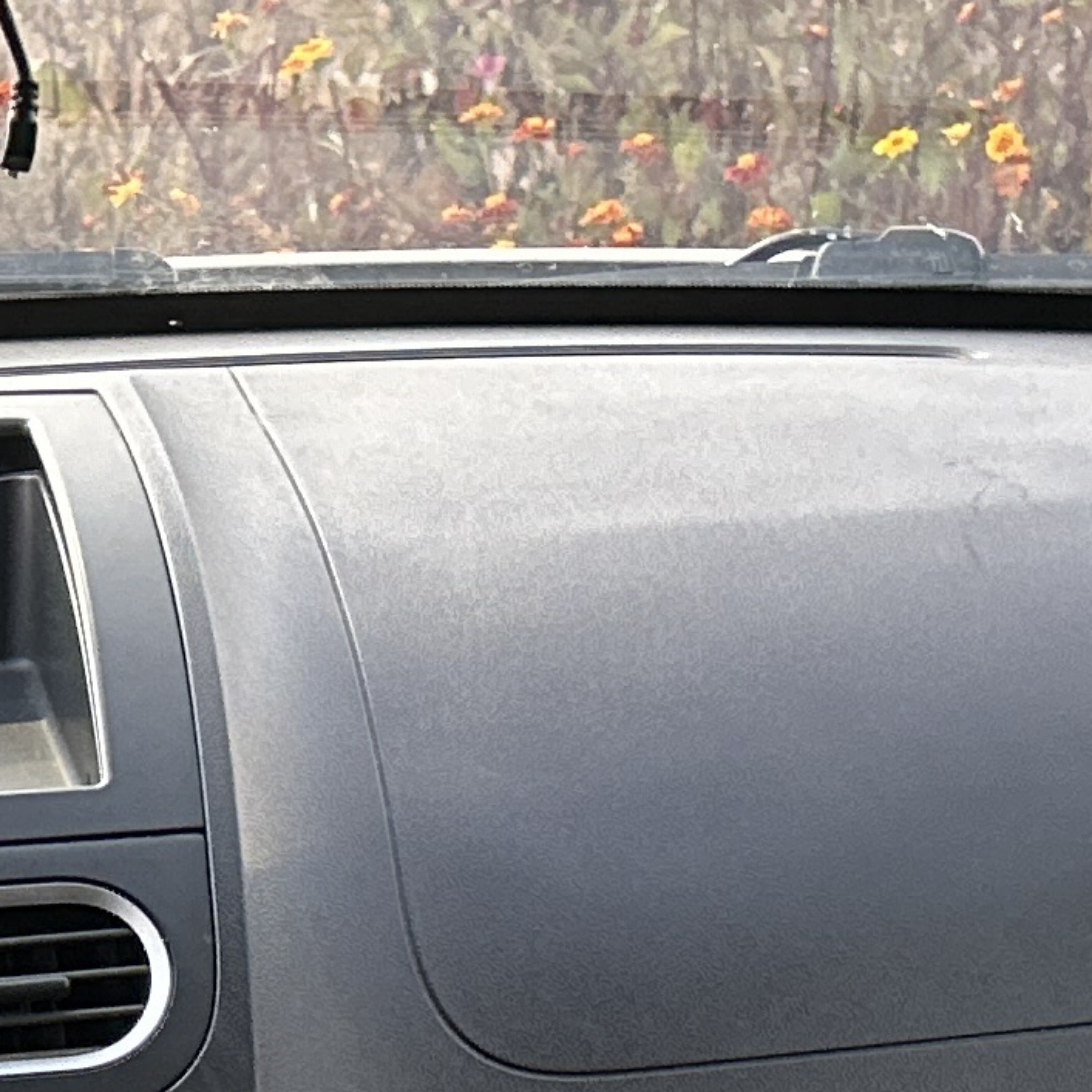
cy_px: 1267
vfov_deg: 13.0
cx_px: -142
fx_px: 4675
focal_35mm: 131
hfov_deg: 13.0
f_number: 1.5
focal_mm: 5.7
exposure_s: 1/41
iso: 500
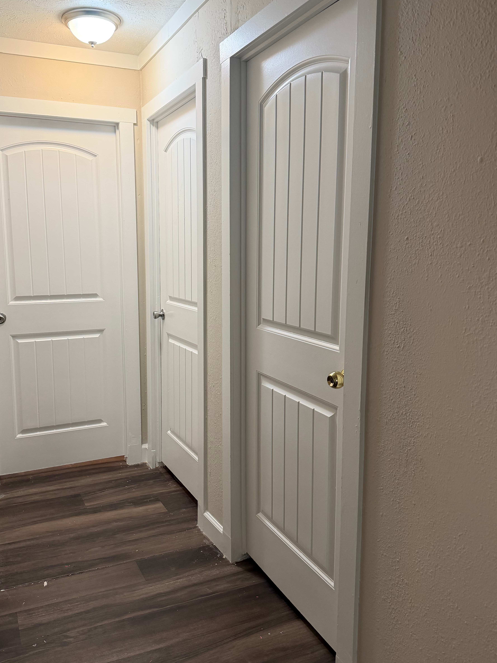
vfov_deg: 61.6
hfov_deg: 48.0
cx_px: 206
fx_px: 555
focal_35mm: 29
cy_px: 321
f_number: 1.78
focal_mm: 6.76
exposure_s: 1/60
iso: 250
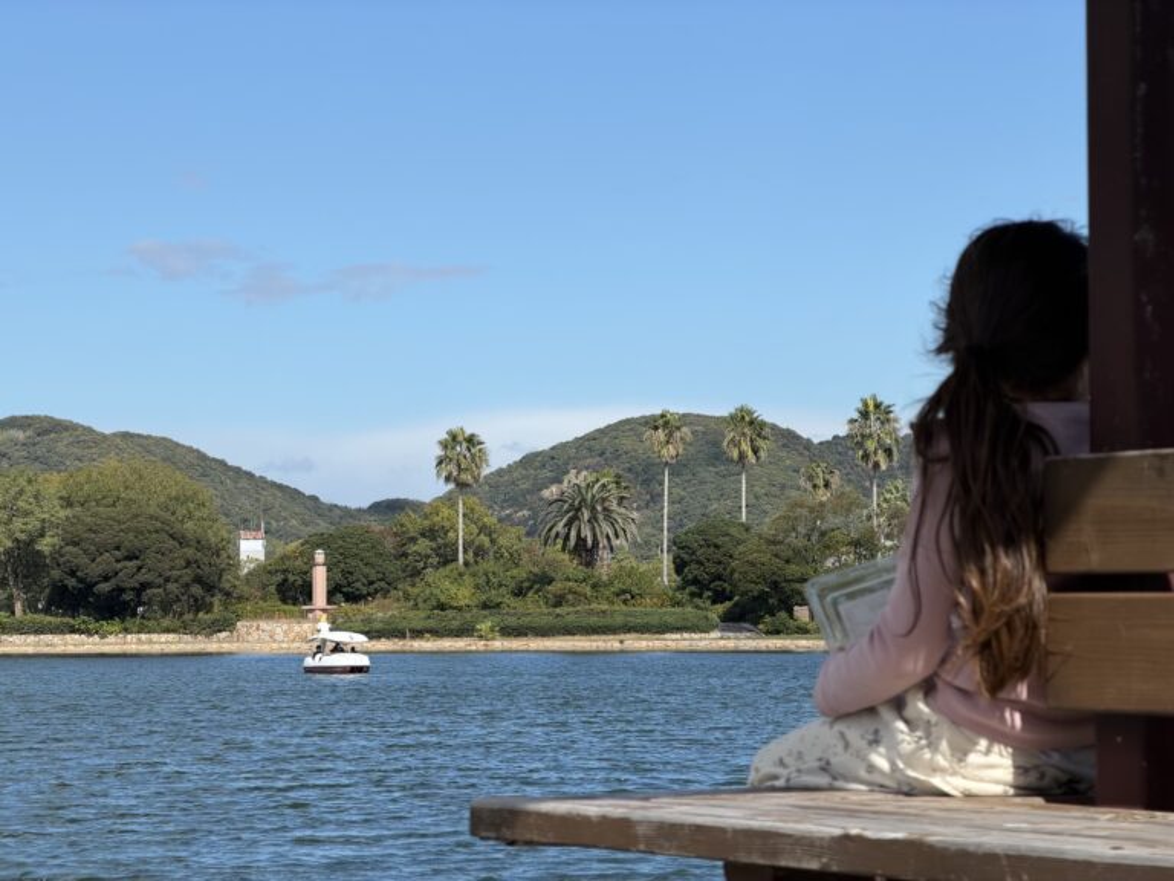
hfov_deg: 19.6
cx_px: 587
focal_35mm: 100
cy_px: 440
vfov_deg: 14.8
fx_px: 3391
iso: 20
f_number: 2.8
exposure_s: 1/760
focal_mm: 16.89
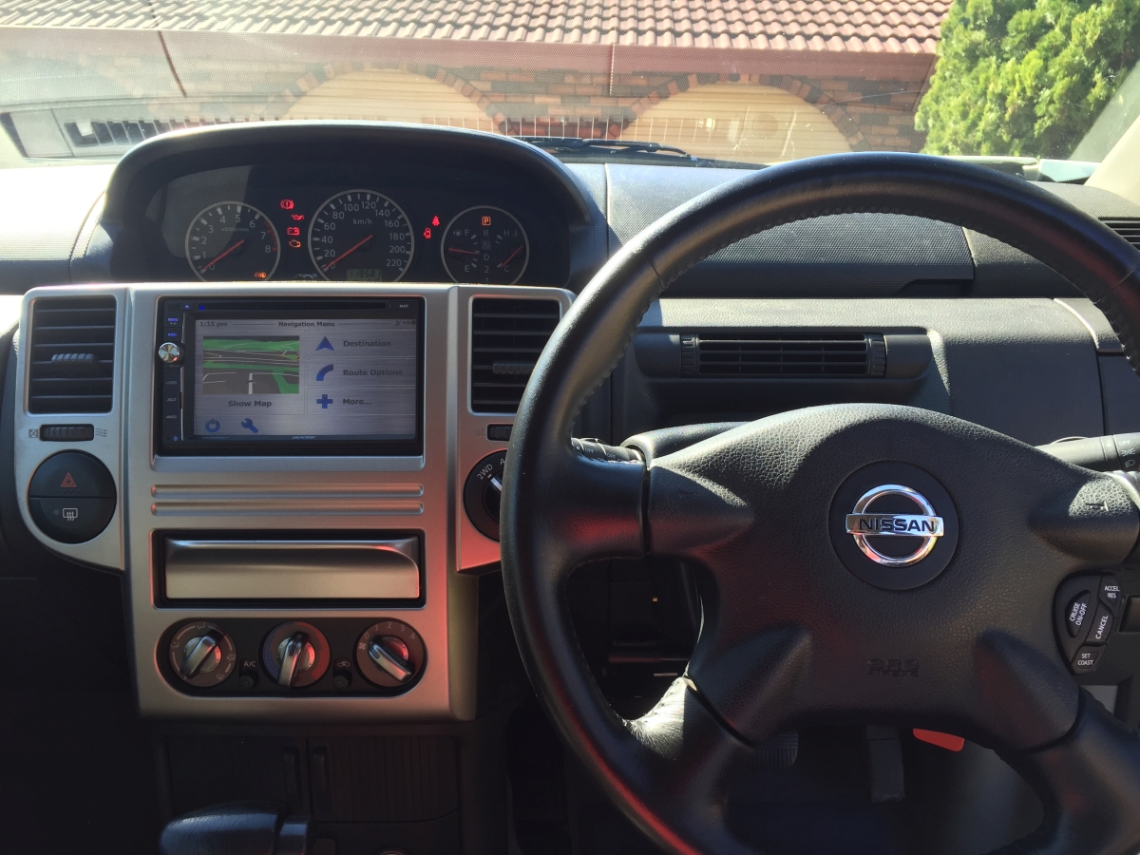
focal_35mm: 29
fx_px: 955
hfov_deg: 61.7
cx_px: 570
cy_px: 428
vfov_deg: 48.2
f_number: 2.2
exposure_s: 1/115
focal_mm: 4.15
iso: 32
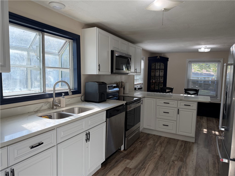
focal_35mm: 24
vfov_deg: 56.8
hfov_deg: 71.6
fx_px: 163
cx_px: 118
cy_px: 88
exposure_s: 1/497
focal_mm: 6.76
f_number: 1.78
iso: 100
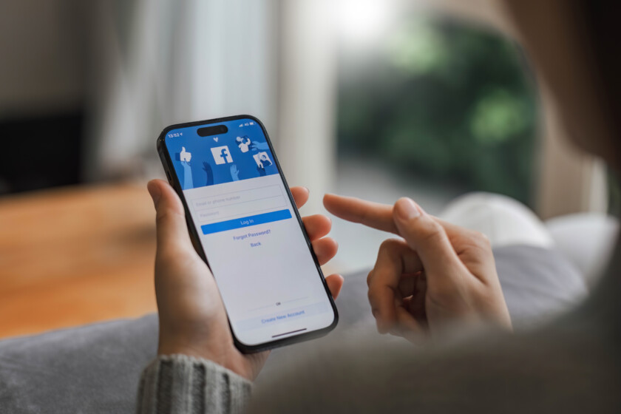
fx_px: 1294
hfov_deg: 27.0
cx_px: 310
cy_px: 207
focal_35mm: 75
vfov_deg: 18.2
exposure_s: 1/480
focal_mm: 50
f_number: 2
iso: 400
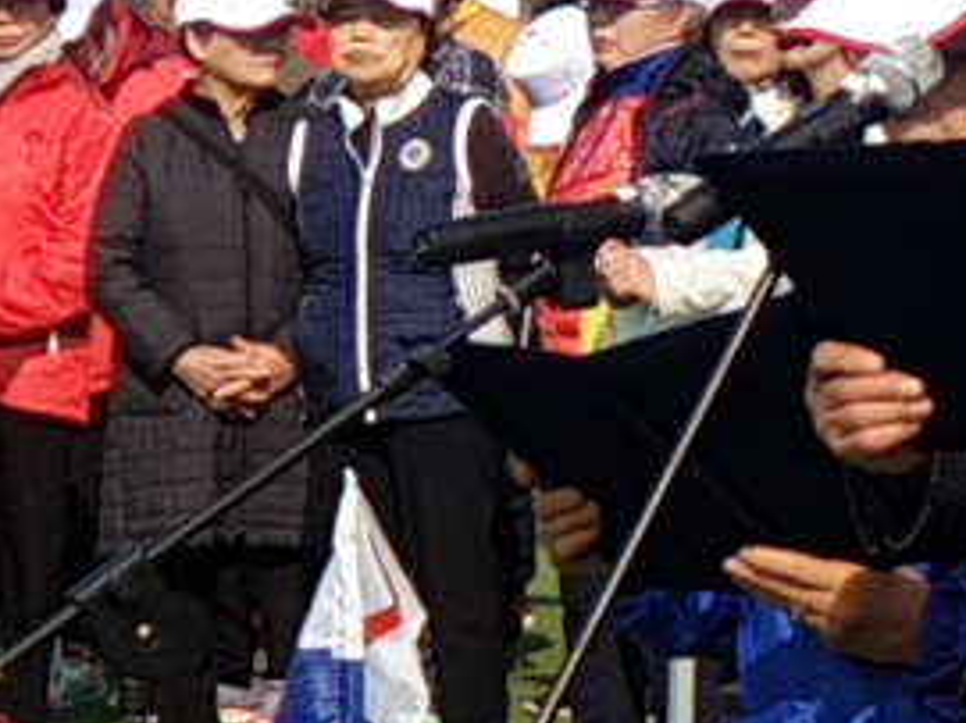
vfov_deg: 3.9
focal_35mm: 384
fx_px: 10711
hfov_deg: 5.1
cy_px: 470
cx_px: 1729
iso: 25
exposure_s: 1/942
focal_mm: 6
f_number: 2.4
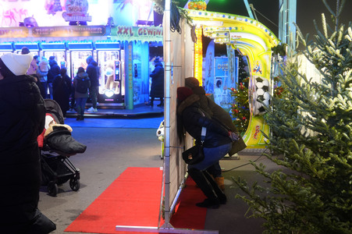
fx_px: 440
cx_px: 176
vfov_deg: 29.8
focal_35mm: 45
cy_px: 117
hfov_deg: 43.6
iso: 640
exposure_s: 1/60
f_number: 2.8
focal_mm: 30
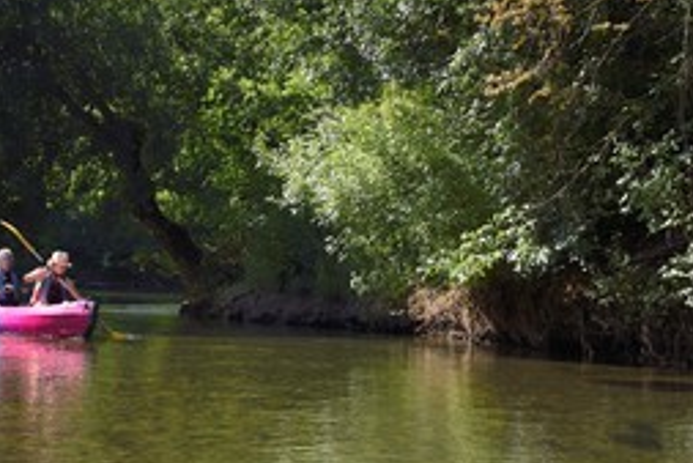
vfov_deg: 16.4
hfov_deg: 24.1
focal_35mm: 83
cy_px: 123
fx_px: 1599
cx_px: 131
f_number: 8
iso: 400
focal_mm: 50
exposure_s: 1/400
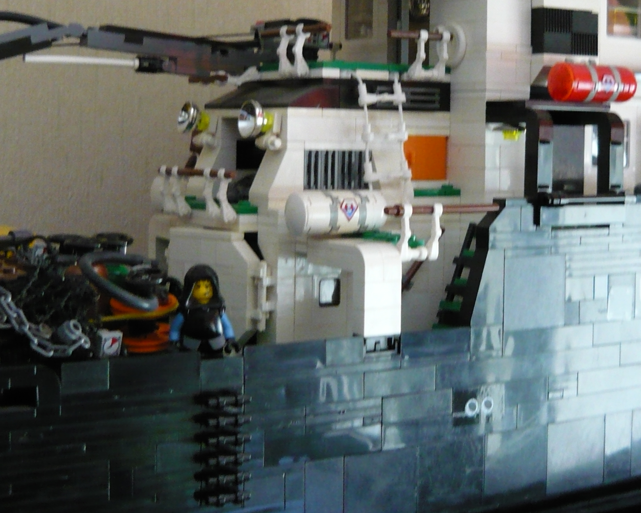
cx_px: 417
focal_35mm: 64
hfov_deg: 29.4
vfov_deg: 23.6
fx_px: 1214
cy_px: 139
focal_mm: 5.5
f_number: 2.8
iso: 400
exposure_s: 1/20
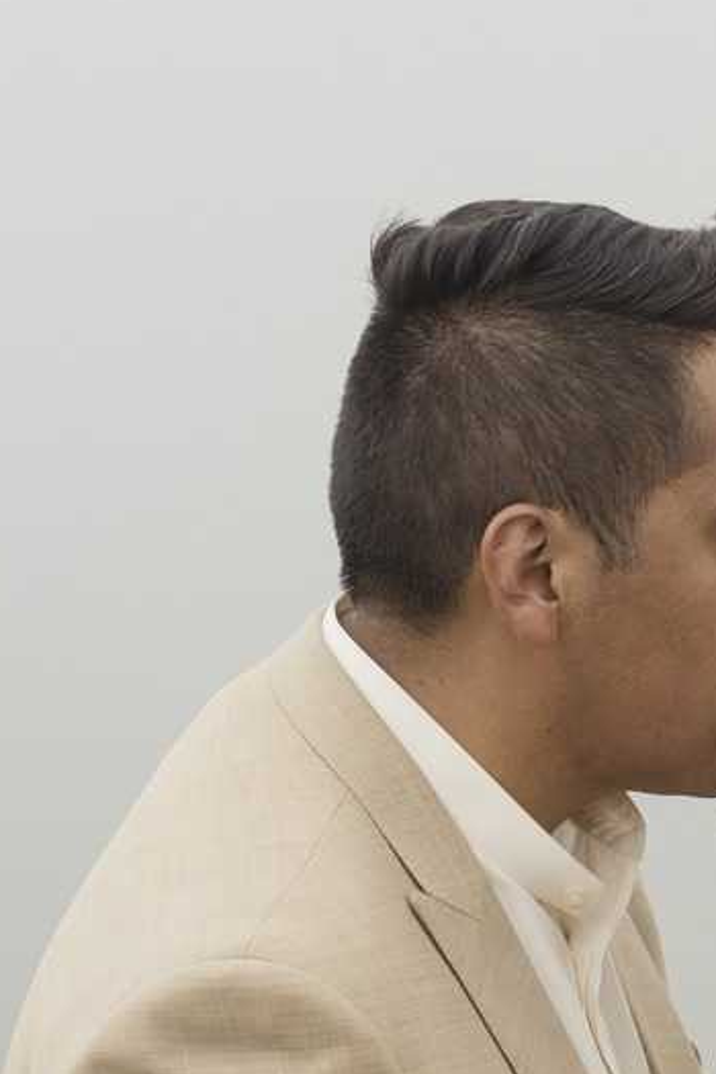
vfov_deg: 10.7
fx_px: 5728
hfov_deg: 7.1
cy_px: 804
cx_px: 878
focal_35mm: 192
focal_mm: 56
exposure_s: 1/2000
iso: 250
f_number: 4
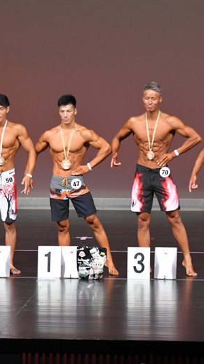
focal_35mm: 296
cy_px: 182
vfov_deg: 7.3
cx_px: 51
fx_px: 2851
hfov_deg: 4.1
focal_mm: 125
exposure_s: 1/400
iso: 4000
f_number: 5.6
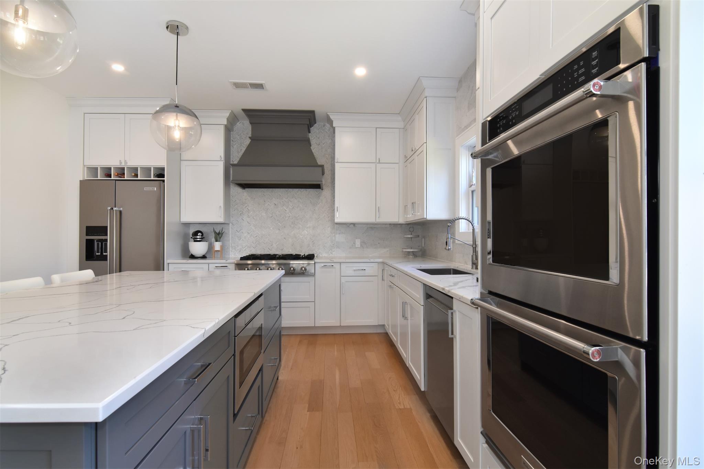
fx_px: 323
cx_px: 352
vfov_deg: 72.0
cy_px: 234
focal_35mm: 16
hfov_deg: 95.0
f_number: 8
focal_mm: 11
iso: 640
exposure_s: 1/40
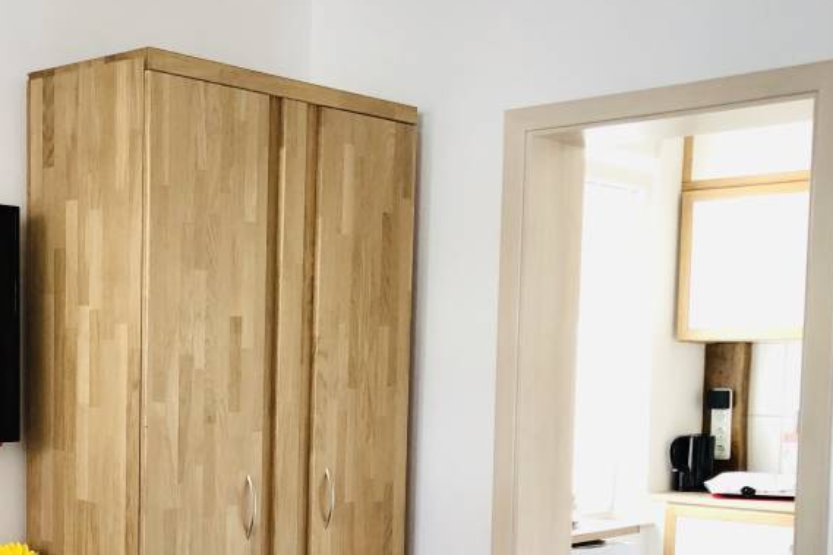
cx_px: 136
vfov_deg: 22.5
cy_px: 486
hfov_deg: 32.7
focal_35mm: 59
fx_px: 1365
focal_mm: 4
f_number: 1.8
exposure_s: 1/30
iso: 32
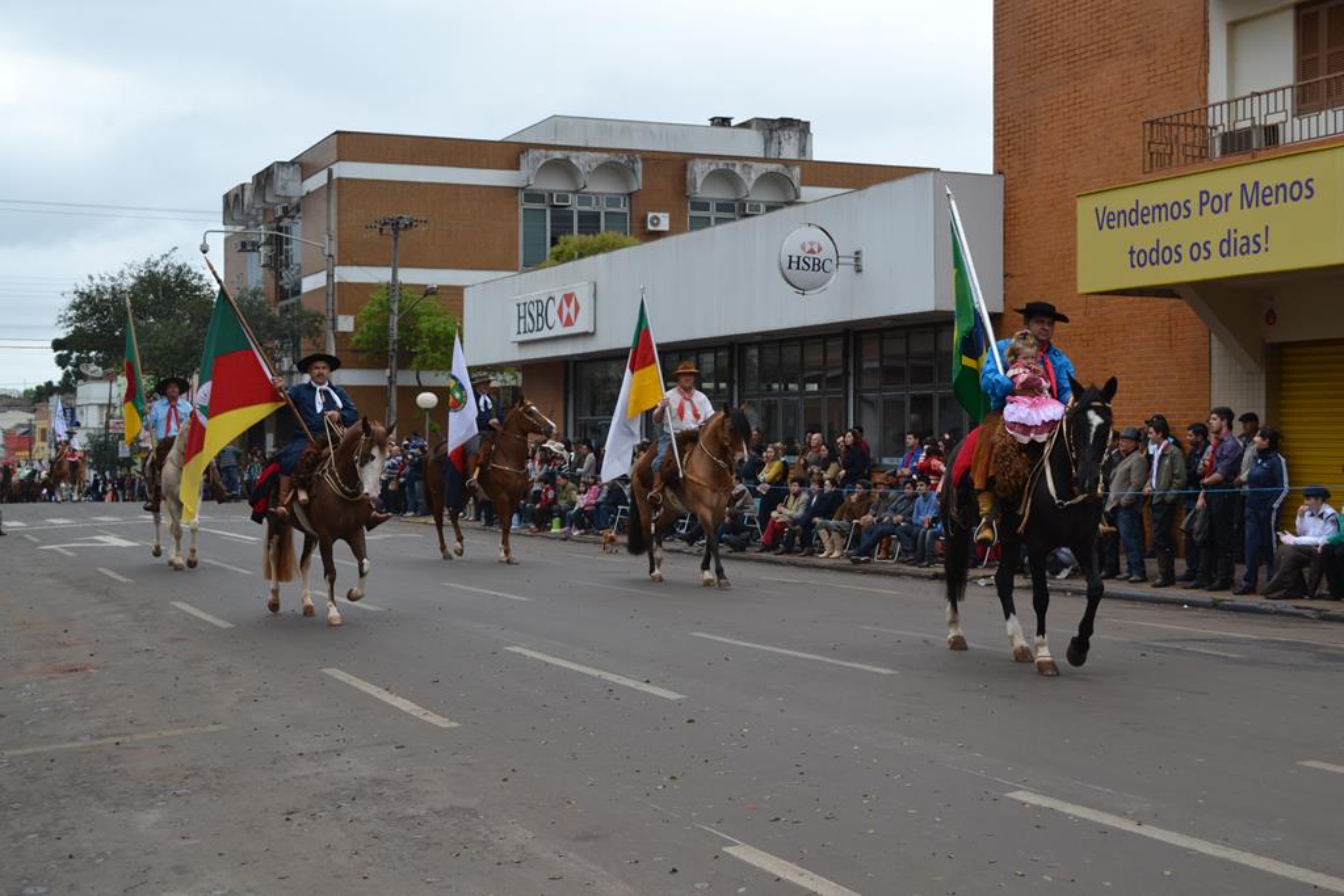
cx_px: 672
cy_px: 448
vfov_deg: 28.1
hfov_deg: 41.1
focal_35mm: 48
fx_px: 1792
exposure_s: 1/160
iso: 100
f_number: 6.3
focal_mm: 32
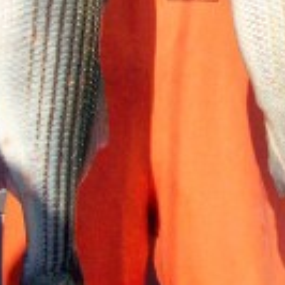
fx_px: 894
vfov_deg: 17.7
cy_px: 0
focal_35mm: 96
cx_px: 204
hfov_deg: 18.0
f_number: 4
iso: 64
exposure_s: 1/1250
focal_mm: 5.85
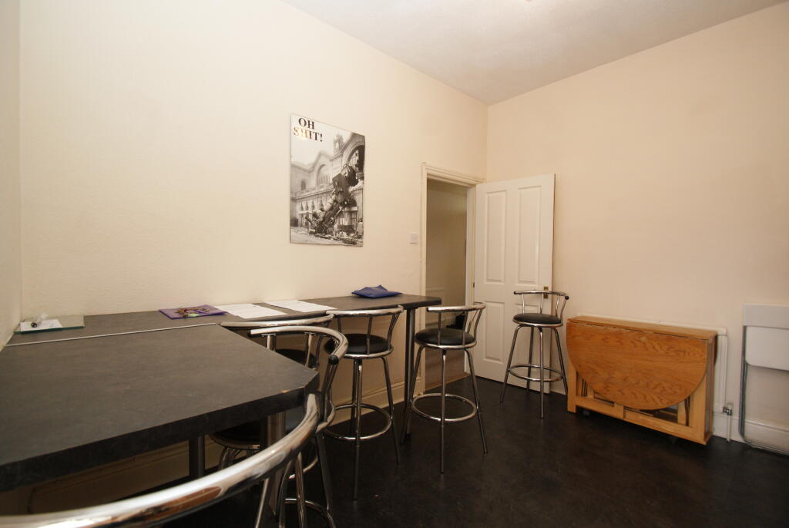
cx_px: 394
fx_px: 329
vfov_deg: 77.5
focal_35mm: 15
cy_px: 264
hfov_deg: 100.3
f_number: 5.6
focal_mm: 10
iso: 400
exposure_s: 1/60
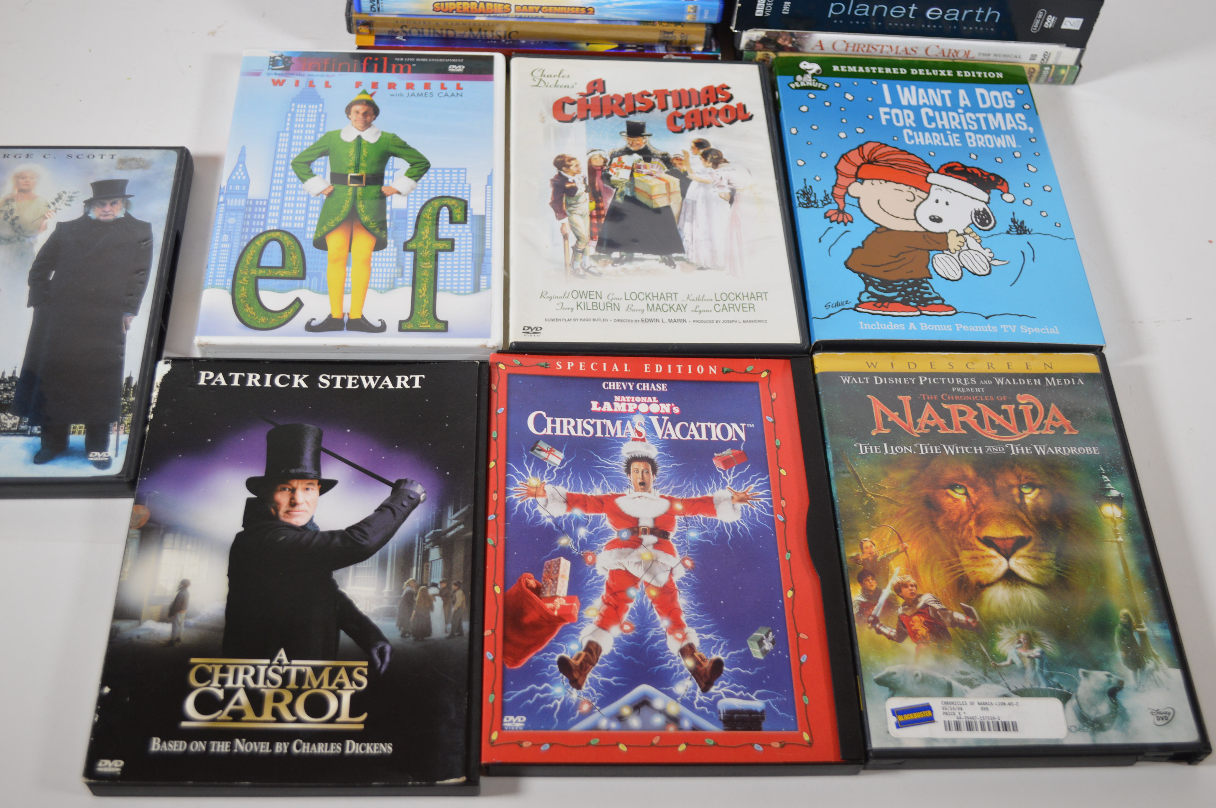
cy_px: 404
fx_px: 1316
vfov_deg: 34.1
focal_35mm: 39
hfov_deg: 49.6
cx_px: 608
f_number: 4.5
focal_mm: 26
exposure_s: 1/80
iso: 400
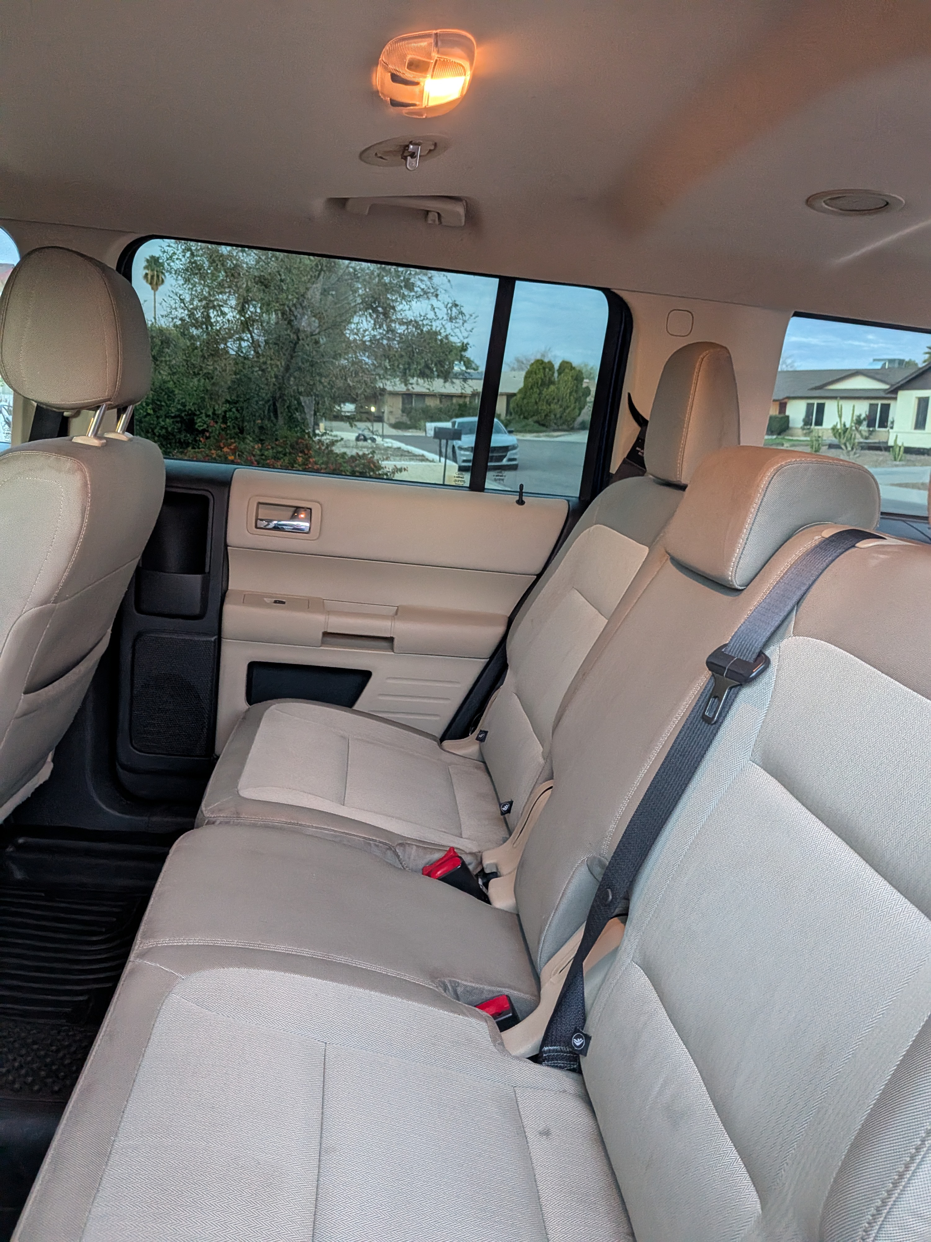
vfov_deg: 71.6
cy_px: 621
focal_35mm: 24
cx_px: 466
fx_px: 861
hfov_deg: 56.8
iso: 404
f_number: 1.7
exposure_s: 1/70.9
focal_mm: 4.53
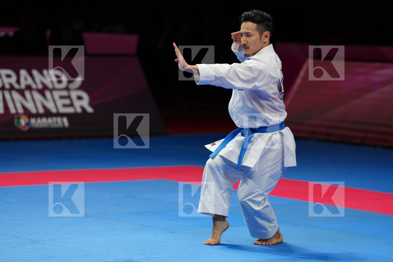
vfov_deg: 7.3
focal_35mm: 188
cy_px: 131
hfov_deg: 10.9
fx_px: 2052
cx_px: 196
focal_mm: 188
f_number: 2.8
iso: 250
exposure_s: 1/500
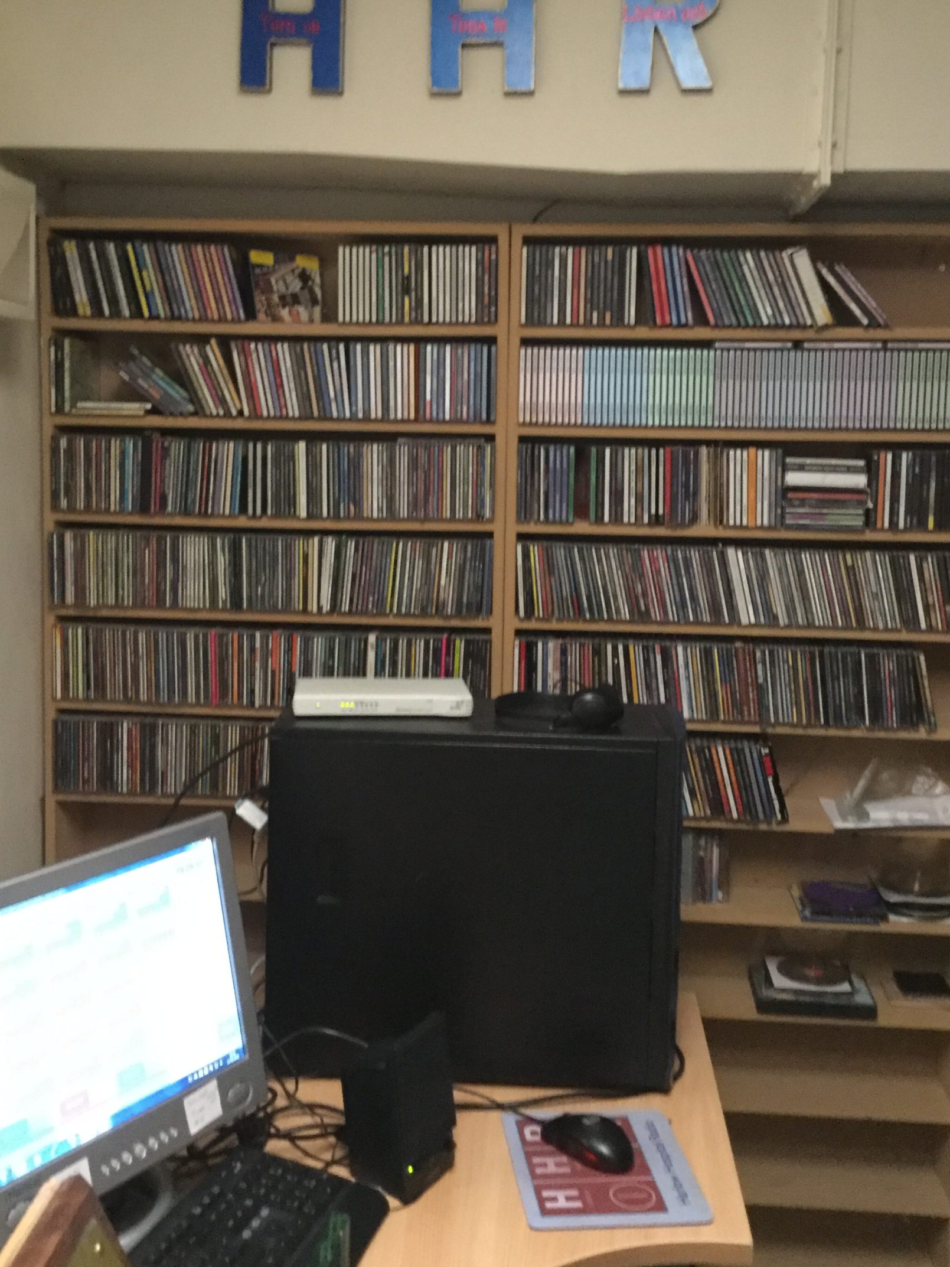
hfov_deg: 38.7
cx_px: 472
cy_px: 544
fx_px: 1354
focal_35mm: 37
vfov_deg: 50.0
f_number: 2.4
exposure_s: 1/17
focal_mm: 3.3
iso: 500
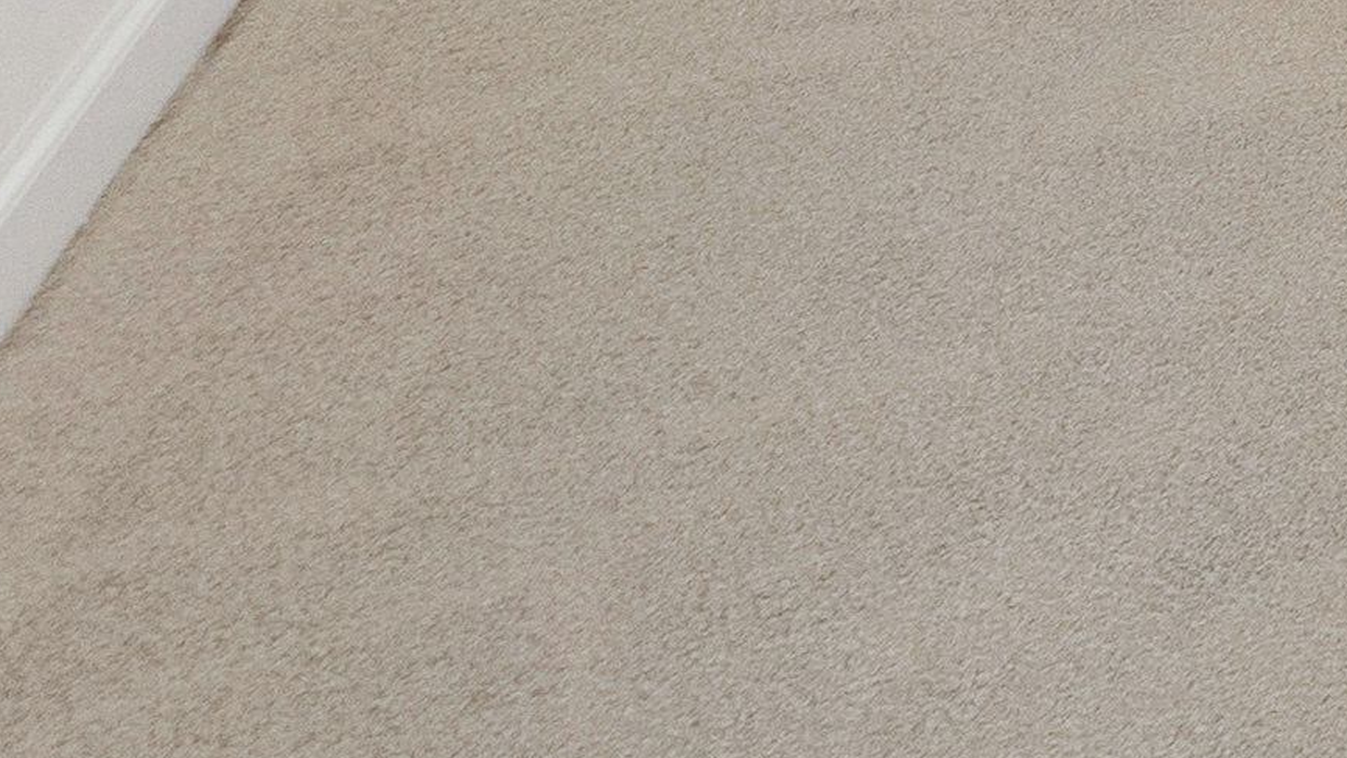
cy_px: -1820
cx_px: 4206
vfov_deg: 8.8
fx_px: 3607
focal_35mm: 101
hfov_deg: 11.0
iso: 100
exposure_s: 1/3
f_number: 8
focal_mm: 10
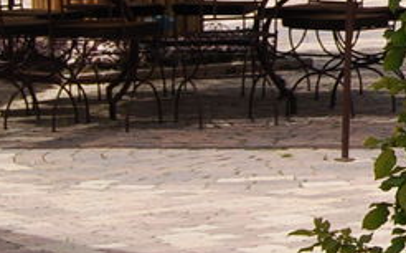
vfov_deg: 5.2
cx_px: 915
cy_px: -121
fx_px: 2773
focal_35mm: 251
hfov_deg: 7.9
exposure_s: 1/250
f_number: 8
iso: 100
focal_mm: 30
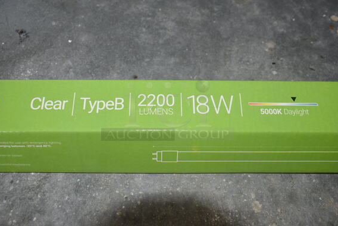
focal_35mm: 29
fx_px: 273
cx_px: 168
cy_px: 109
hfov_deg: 63.6
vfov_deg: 45.1
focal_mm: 18
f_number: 5.6
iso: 200
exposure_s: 1/30
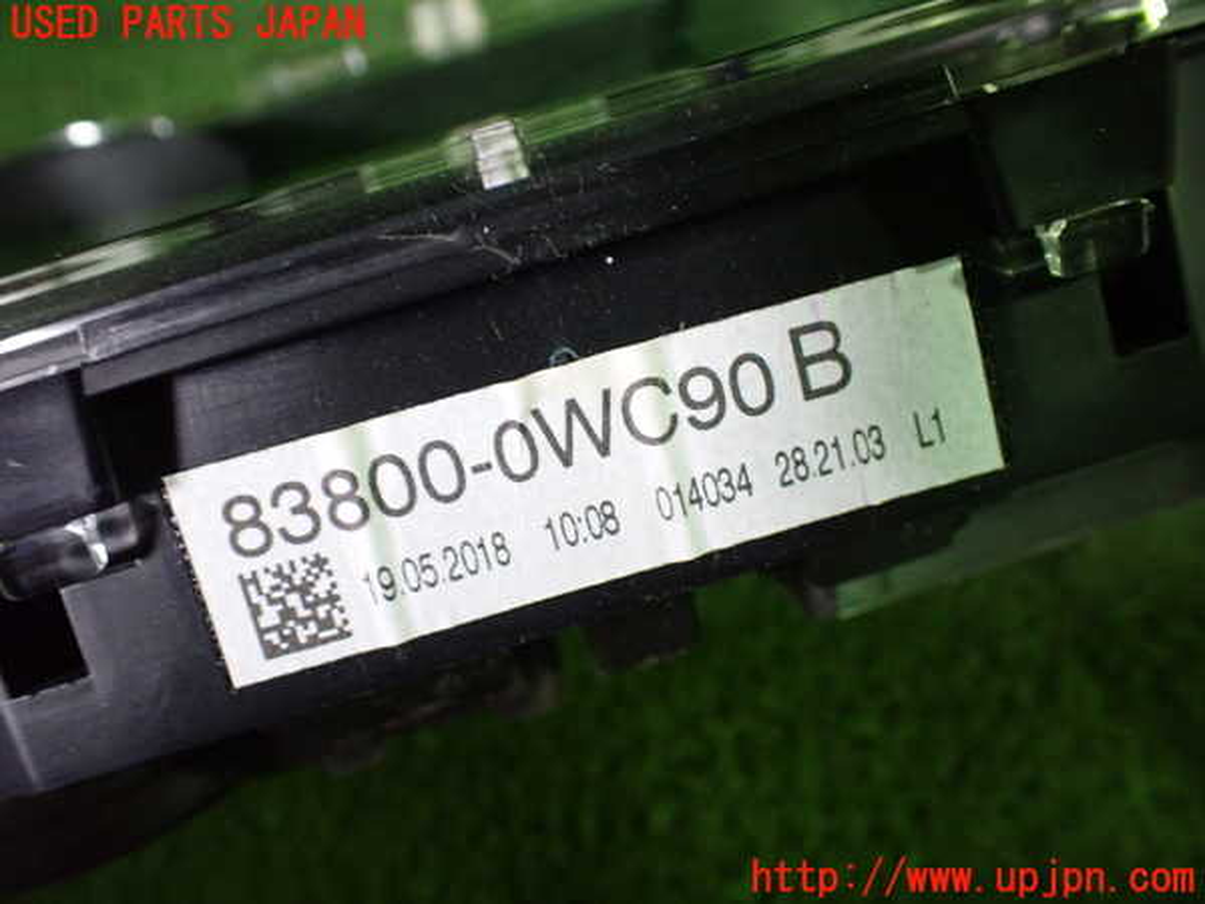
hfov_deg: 60.0
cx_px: 602
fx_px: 1044
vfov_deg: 46.8
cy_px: 452
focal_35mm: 30
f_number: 2.3
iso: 800
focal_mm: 5.4
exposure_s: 1/50
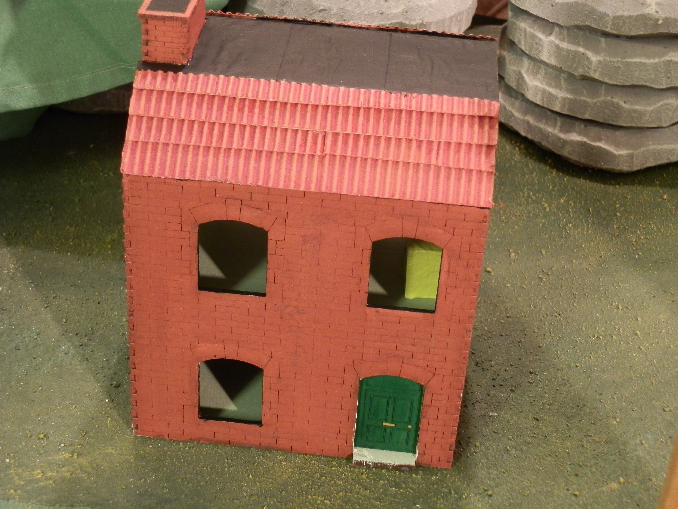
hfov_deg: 31.7
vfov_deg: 24.0
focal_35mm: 61
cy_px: 254
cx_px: 339
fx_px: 1195
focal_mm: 10.99
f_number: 3.7
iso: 250
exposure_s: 1/8
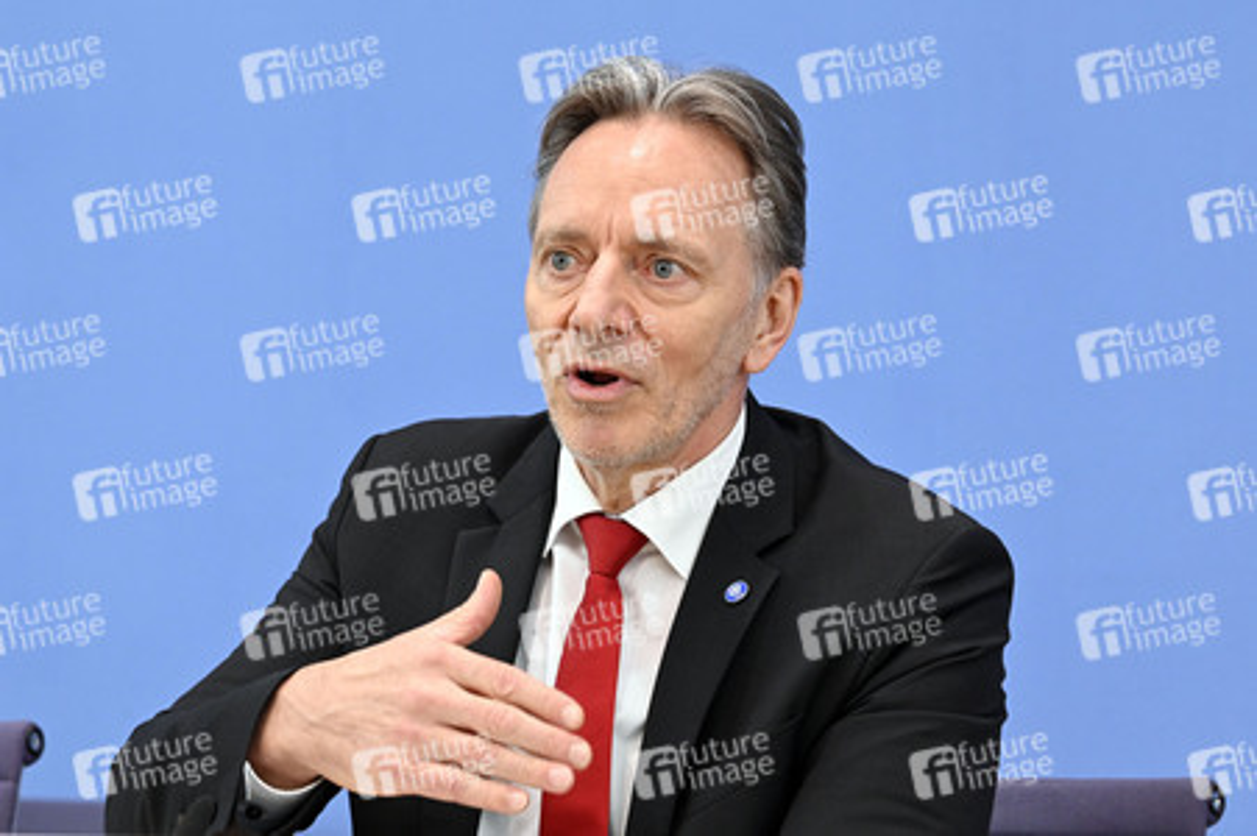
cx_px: 628
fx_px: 3838
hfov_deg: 18.6
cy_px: 418
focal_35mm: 110
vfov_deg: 12.4
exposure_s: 1/500
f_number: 7.1
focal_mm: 110
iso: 5000
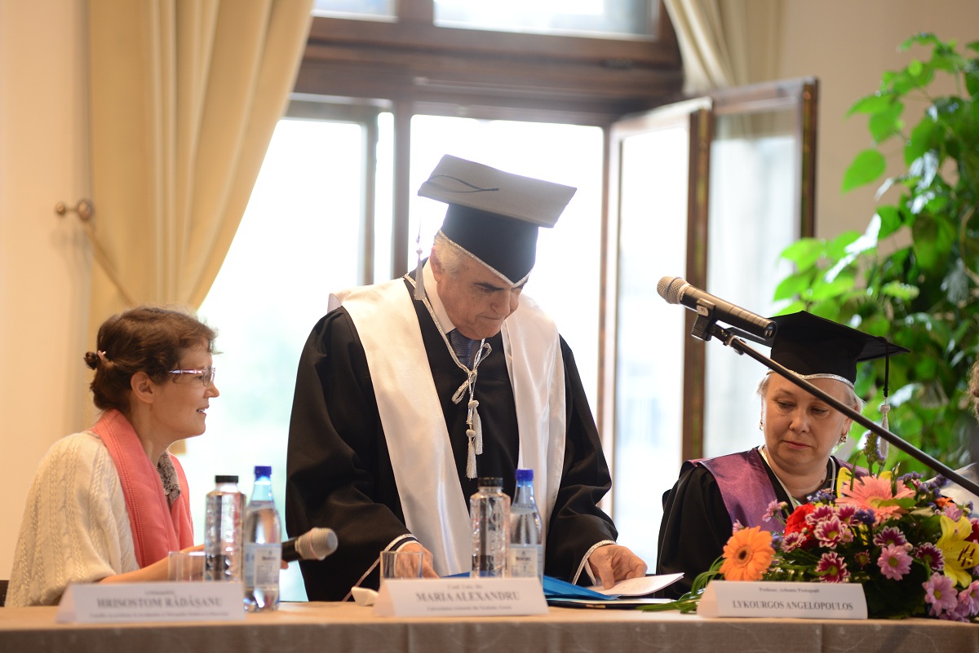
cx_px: 490
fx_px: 4624
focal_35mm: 170
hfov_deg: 12.1
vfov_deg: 8.1
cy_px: 326
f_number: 4.5
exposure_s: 1/125
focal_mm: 170
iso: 640
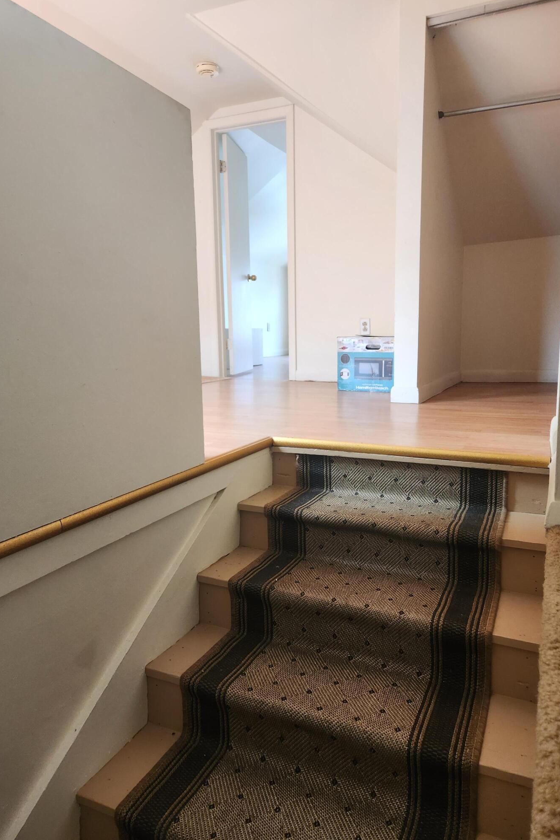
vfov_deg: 73.7
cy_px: 419
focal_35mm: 24
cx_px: 293
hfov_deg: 53.1
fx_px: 560
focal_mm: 5.4
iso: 160
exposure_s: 1/120
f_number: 1.8
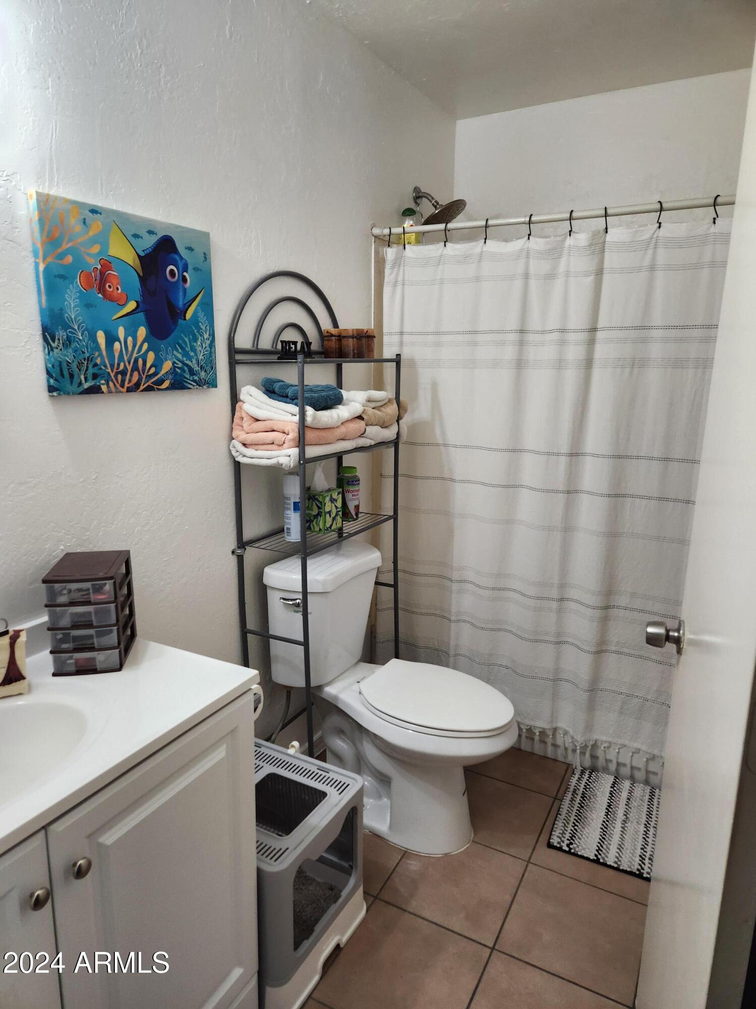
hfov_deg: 58.9
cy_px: 504
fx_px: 670
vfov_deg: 73.9
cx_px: 378
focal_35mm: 23
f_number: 1.8
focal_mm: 5.4
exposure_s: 1/120
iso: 200
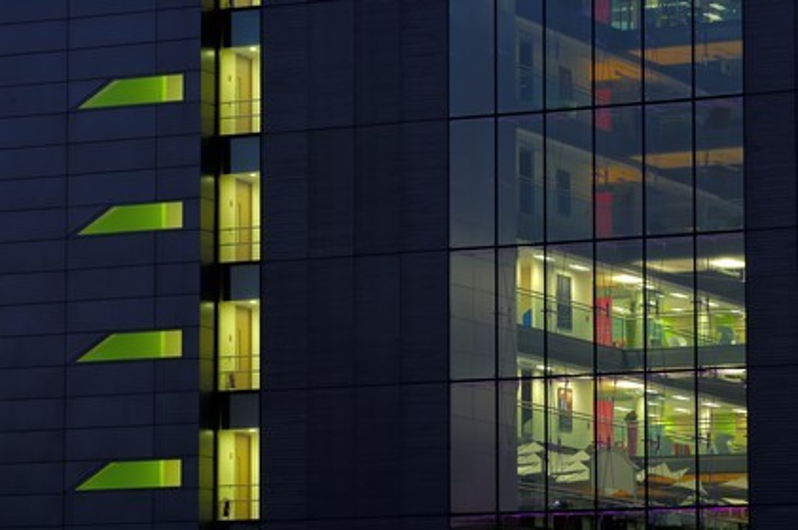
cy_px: 265
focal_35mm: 180
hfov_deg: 11.4
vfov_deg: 7.6
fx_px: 3987
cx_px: 399
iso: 100
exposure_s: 1/1.43
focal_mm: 120
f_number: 6.3
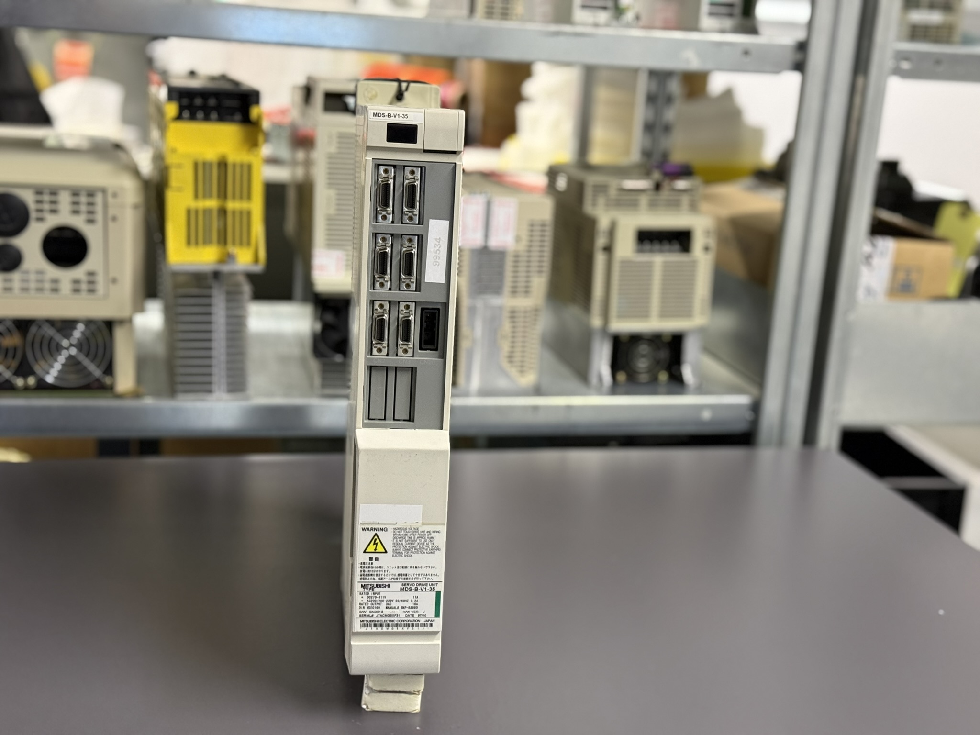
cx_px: 490
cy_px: 368
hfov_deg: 39.7
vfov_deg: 30.3
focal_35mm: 48
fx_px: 1359
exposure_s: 1/50
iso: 250
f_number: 1.78
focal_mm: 6.76
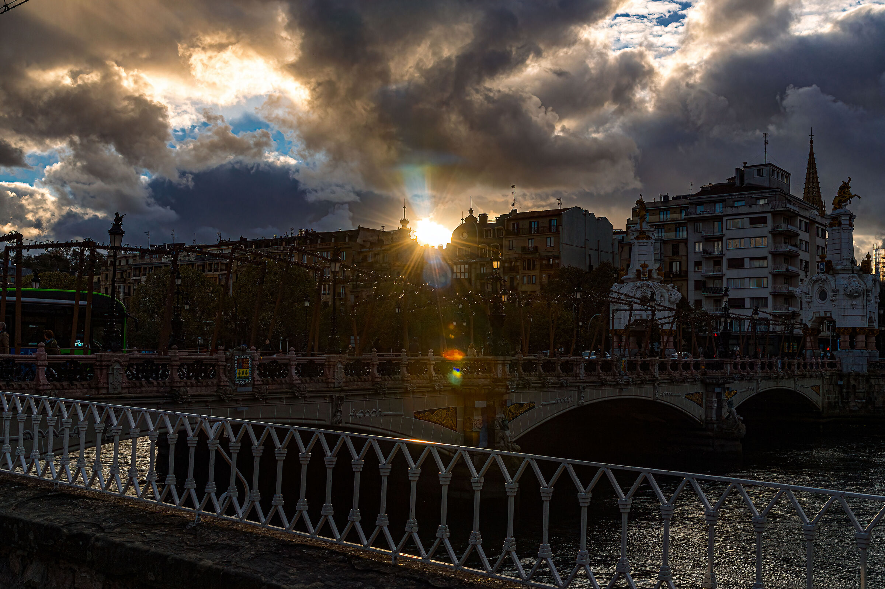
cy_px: 294
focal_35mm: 38
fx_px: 934
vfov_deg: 35.0
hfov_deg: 50.7
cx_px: 442
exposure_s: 1/500
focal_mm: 38
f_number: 11
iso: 400
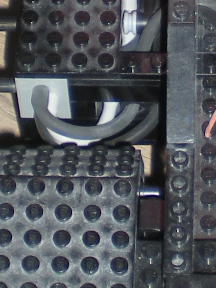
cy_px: 39
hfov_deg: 7.0
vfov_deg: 9.3
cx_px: 233
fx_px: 1755
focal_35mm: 211
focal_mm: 6.3
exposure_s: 1/60
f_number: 3.1
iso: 64
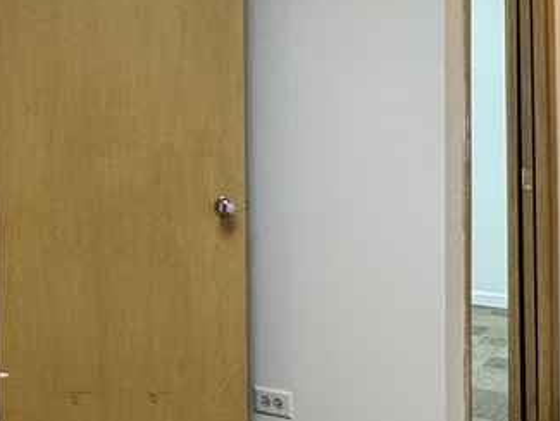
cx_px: 78
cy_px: 123
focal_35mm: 62
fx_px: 1003
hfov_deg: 30.1
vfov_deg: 23.5
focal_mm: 2.22
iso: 200
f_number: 2.2
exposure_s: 1/120
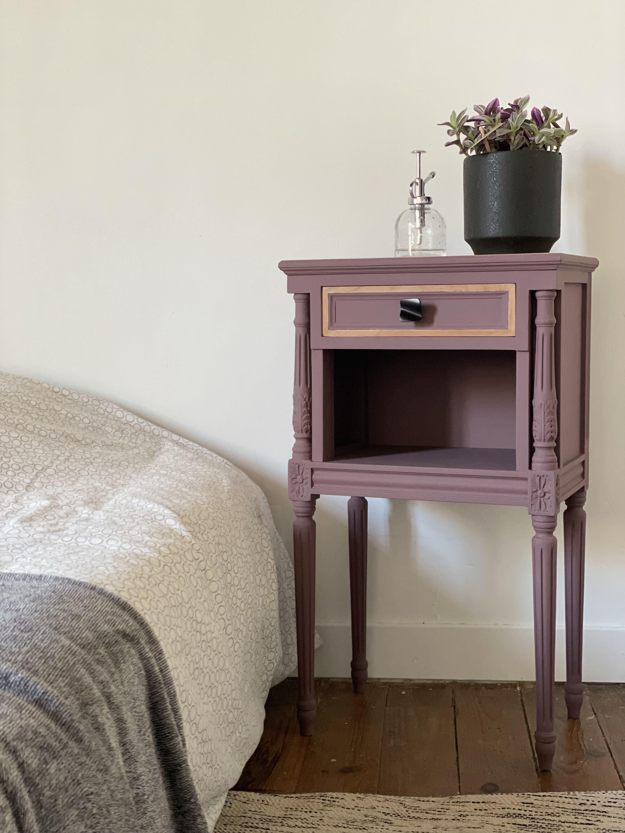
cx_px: 312
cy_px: 416
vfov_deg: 36.8
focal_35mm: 52
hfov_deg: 28.0
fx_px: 1252
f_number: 2
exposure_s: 1/34
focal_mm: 6
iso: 500
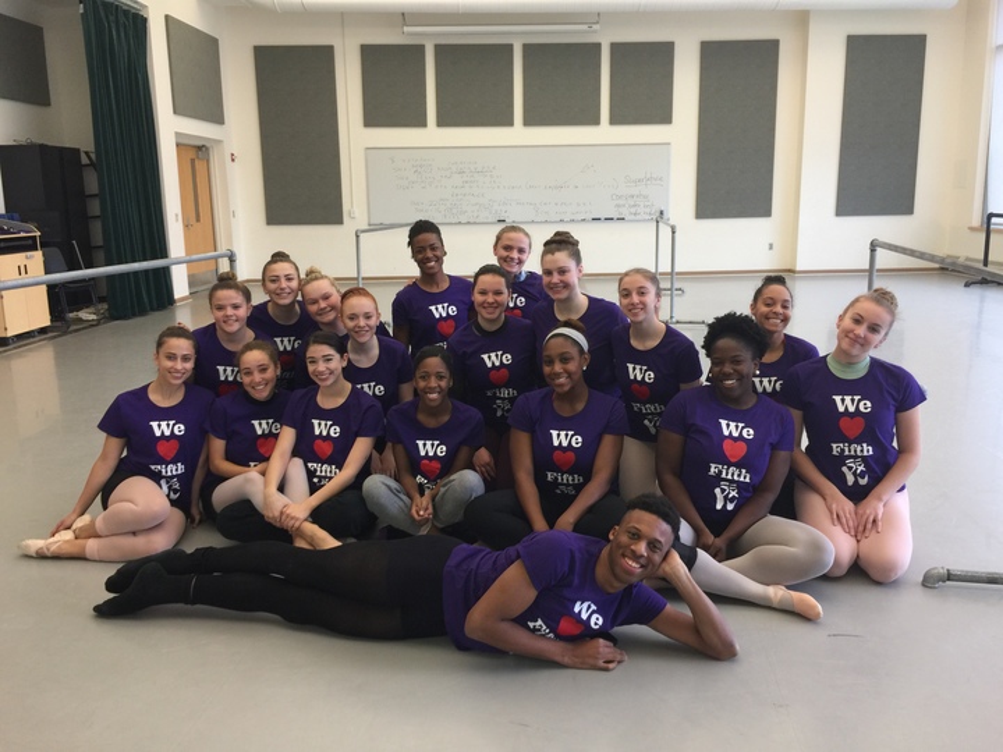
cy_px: 376
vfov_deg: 48.2
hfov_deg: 61.7
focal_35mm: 29
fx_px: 840
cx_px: 502
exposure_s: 1/30
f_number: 2.2
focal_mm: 4.15
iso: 40
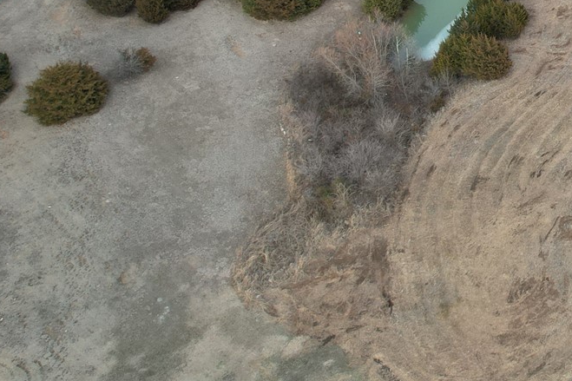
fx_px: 1080
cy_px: -85
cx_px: 736
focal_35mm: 68
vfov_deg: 18.8
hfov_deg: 25.6
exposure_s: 1/320
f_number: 2.8
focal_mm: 8.38
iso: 100
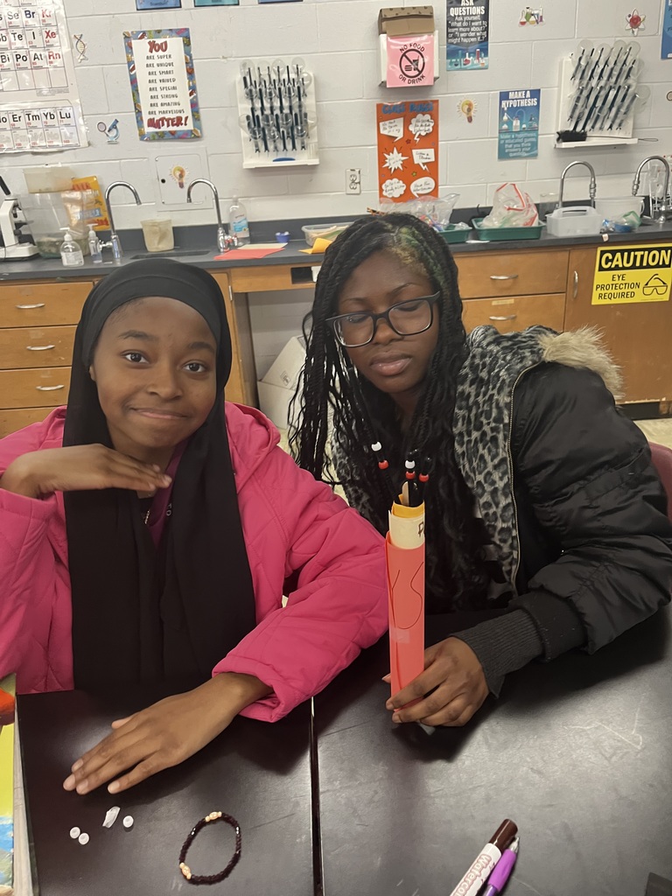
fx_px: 673
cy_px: 448
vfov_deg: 67.3
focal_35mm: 26
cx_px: 336
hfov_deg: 53.1
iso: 250
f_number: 1.6
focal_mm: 5.1
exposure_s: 1/60
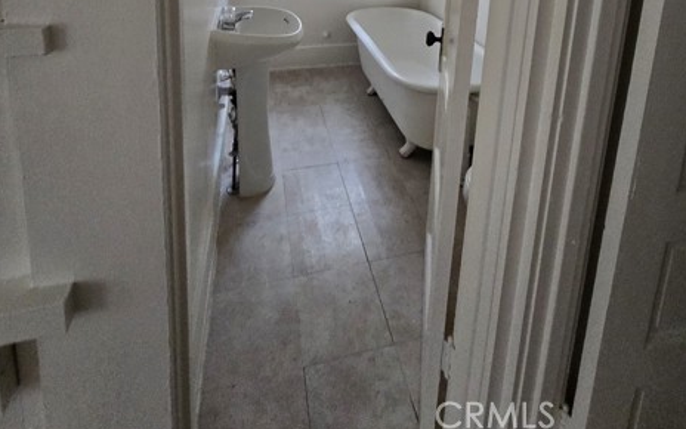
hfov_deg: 88.0
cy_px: -37
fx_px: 355
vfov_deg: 46.7
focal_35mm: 19
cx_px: 349
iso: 320
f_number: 2.2
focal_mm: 2.2
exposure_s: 1/60
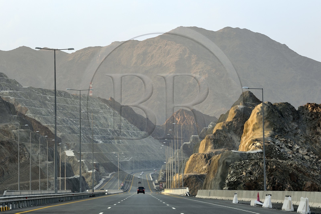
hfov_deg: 15.2
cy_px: 107
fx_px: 1203
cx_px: 160
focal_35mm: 135
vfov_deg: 10.2
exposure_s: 1/250
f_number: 6.3
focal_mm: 135
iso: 200
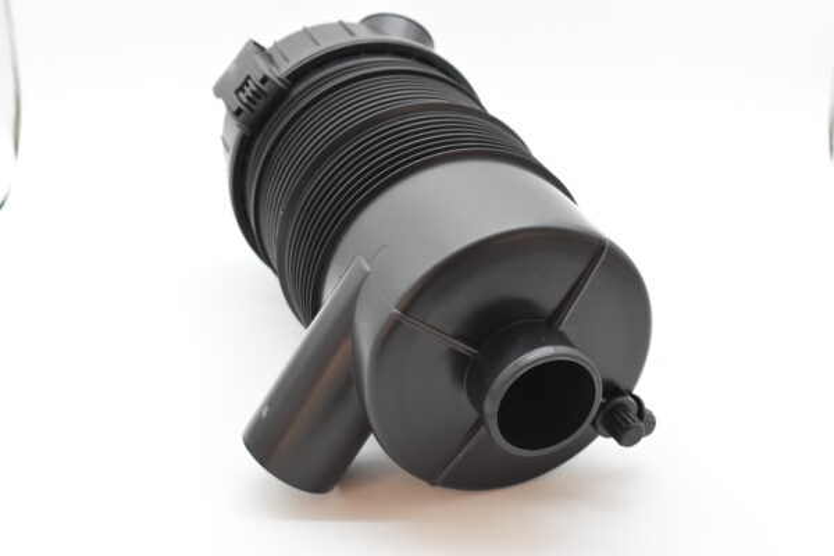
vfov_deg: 26.5
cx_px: 417
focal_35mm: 51
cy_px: 278
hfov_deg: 38.9
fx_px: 1181
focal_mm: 34
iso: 1600
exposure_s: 1/400
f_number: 8
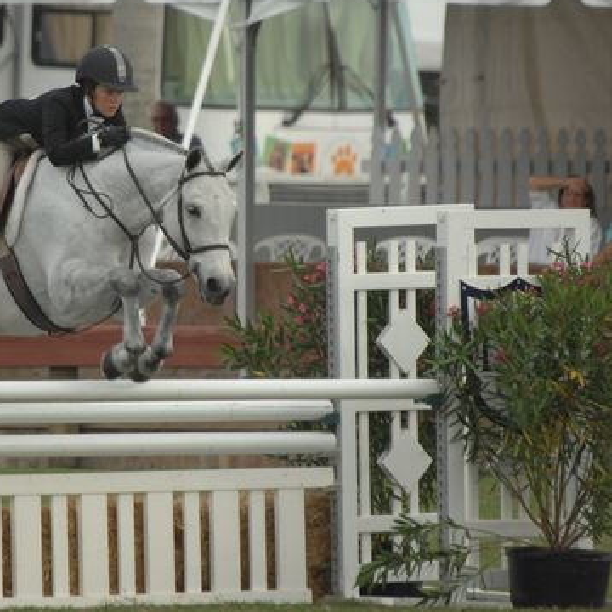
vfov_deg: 1.5
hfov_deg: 1.5
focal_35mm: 1131
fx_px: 22623
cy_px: 269
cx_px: 124
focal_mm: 500
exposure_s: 1/500
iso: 500
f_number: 6.3
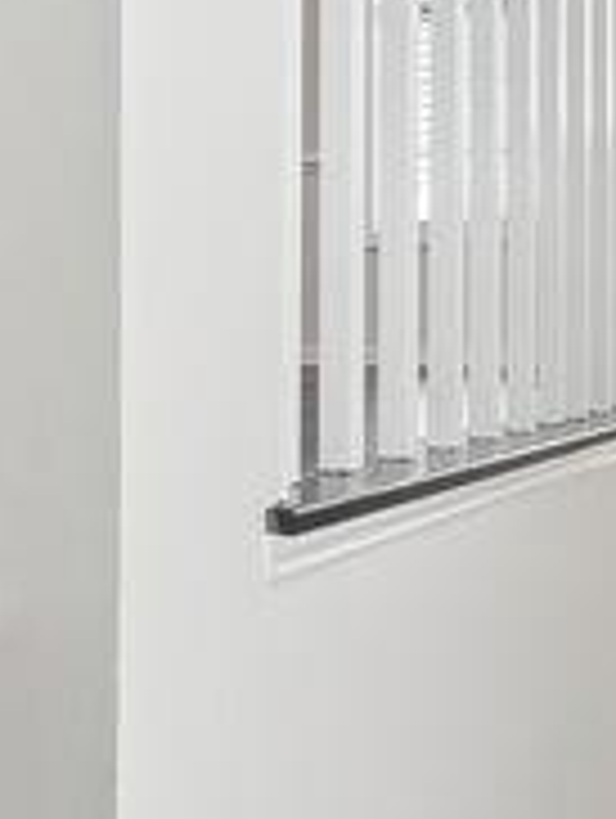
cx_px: 567
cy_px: 279
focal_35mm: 54
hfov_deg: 26.1
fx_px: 1278
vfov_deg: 35.2
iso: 200
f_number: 8
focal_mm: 16
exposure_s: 1/15
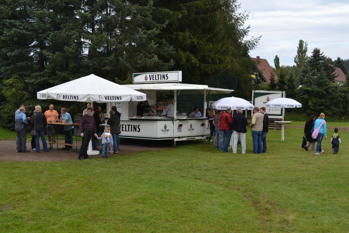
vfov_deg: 29.9
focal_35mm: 45
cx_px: 174
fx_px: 436
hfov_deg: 43.6
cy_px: 116
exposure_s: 1/160
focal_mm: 30
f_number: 6.3
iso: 100
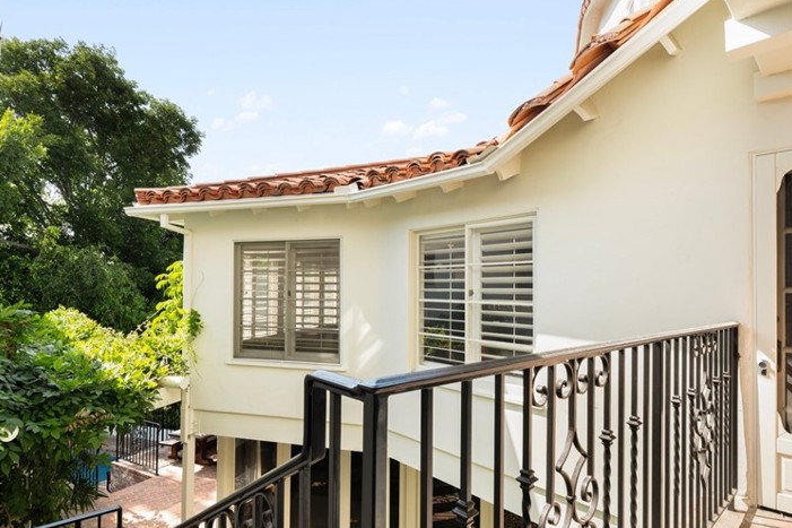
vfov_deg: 64.5
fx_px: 418
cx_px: 388
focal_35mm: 19
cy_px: 283
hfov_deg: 86.9
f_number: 7.1
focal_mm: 13
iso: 400
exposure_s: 1/100
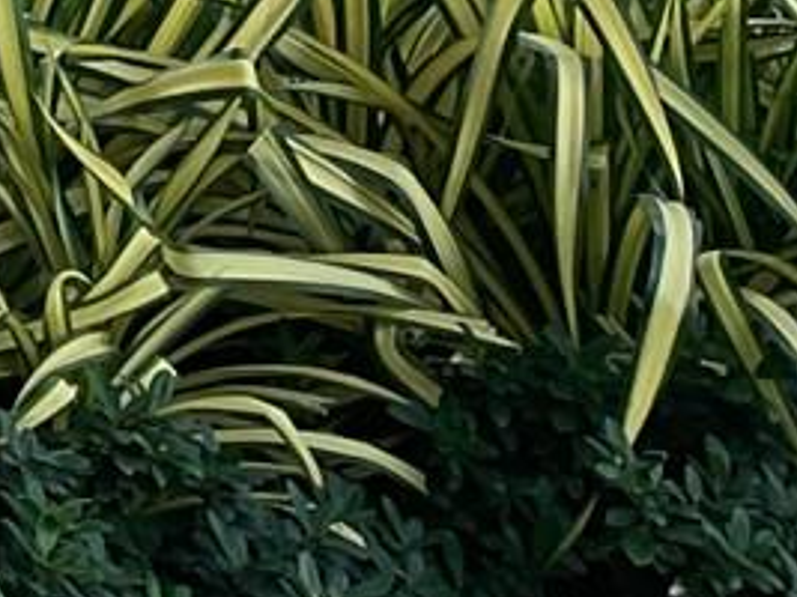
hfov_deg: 9.4
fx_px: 4004
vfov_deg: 7.5
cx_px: -1472
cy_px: -1173
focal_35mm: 174
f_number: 1.8
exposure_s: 1/168
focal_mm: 3
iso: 16
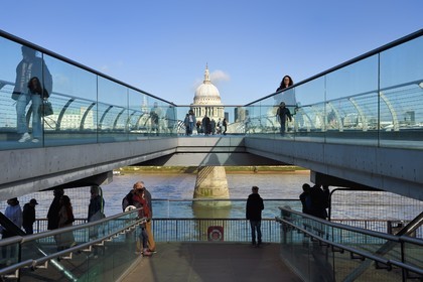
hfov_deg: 46.4
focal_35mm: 42
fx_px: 493
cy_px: 141
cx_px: 212
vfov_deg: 31.9
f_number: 13
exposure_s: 1/250
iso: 200
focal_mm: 42
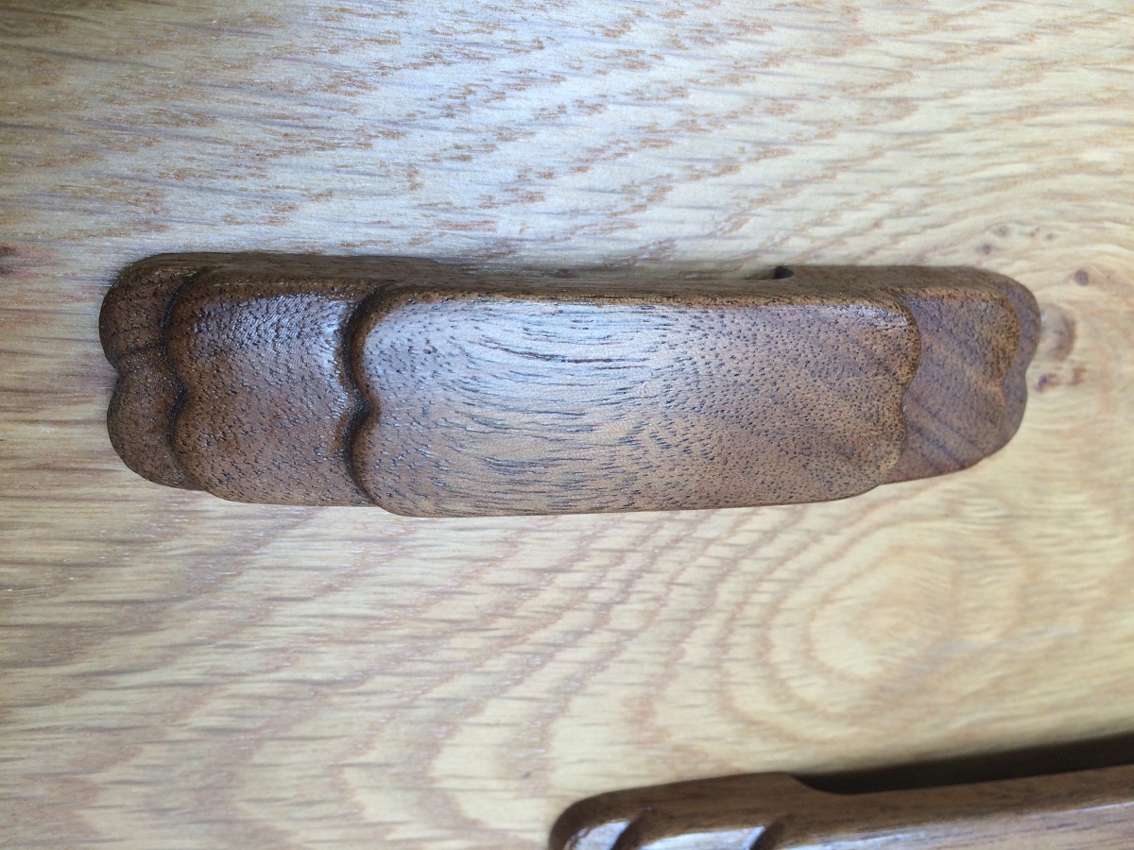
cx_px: 567
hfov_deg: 61.7
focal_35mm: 29
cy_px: 425
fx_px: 950
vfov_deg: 48.2
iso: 50
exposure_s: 1/120
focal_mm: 4.15
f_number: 2.2
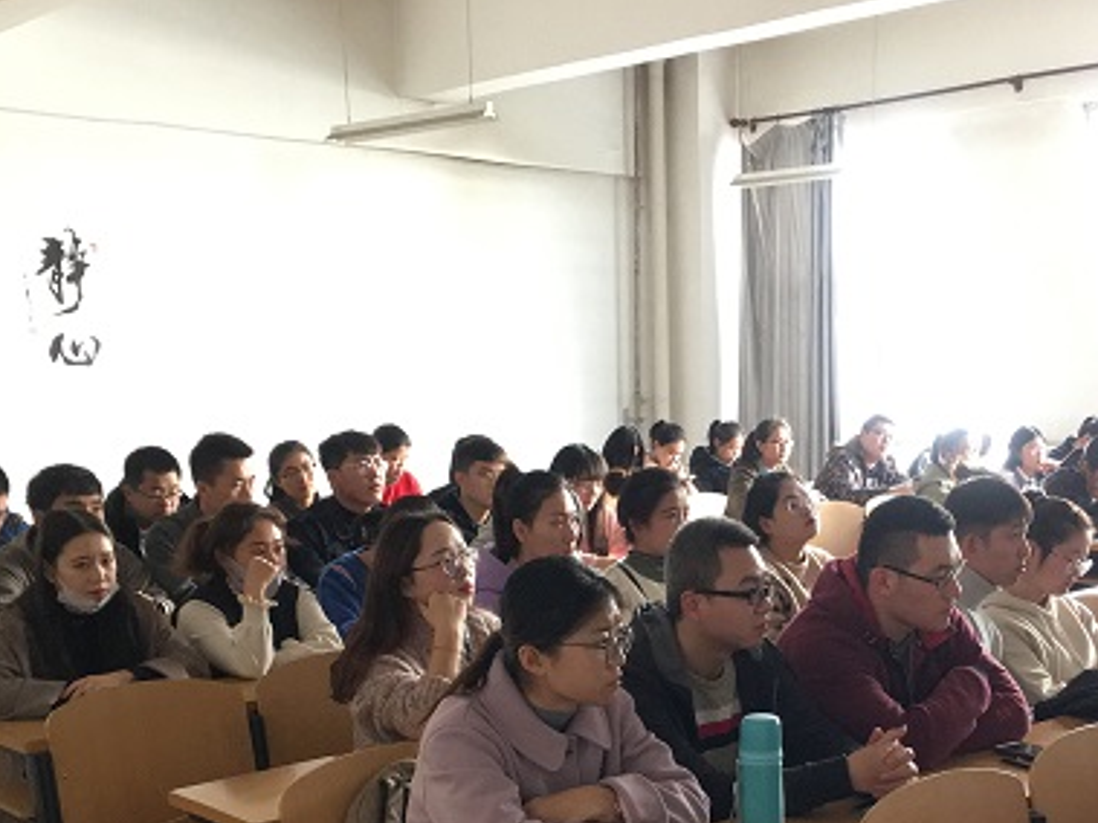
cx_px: 690
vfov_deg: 28.9
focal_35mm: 49
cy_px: 669
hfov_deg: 38.7
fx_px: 1554
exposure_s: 1/33
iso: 250
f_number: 2.2
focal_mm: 4.15
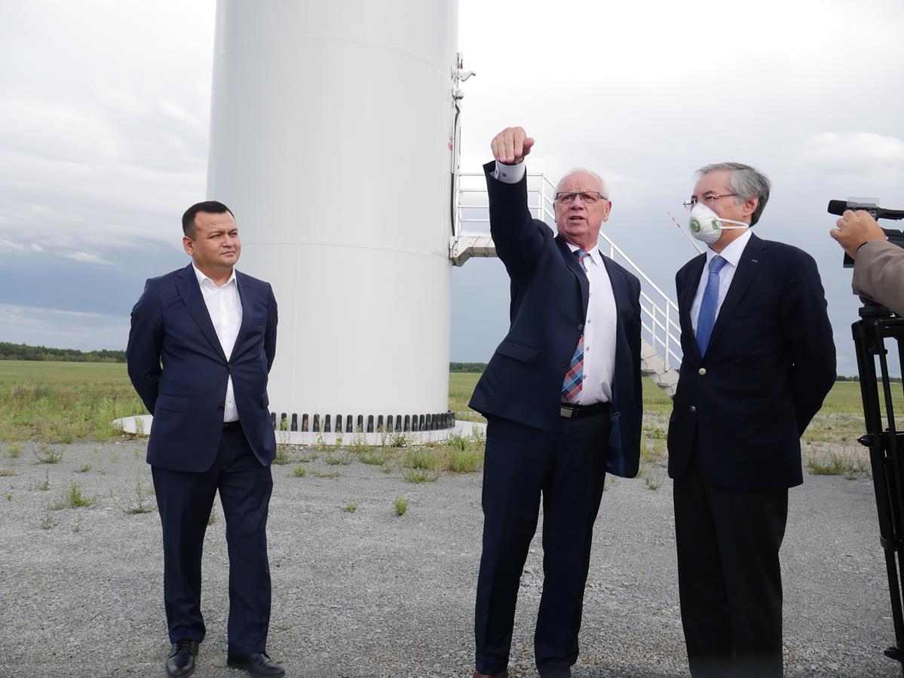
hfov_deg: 63.4
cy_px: 339
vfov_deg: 49.8
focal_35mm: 28
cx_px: 452
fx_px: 731
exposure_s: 1/1600
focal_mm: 14
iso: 800
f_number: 5.4
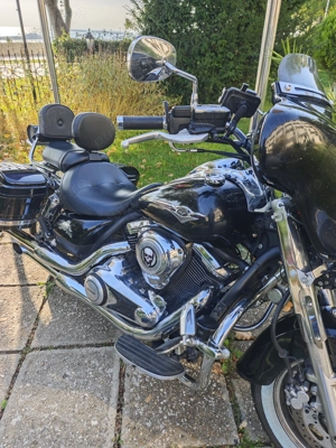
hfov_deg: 58.9
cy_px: 224
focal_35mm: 23
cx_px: 168
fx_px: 298
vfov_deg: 73.9
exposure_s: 1/123
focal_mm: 6.55
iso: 50
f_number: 1.6
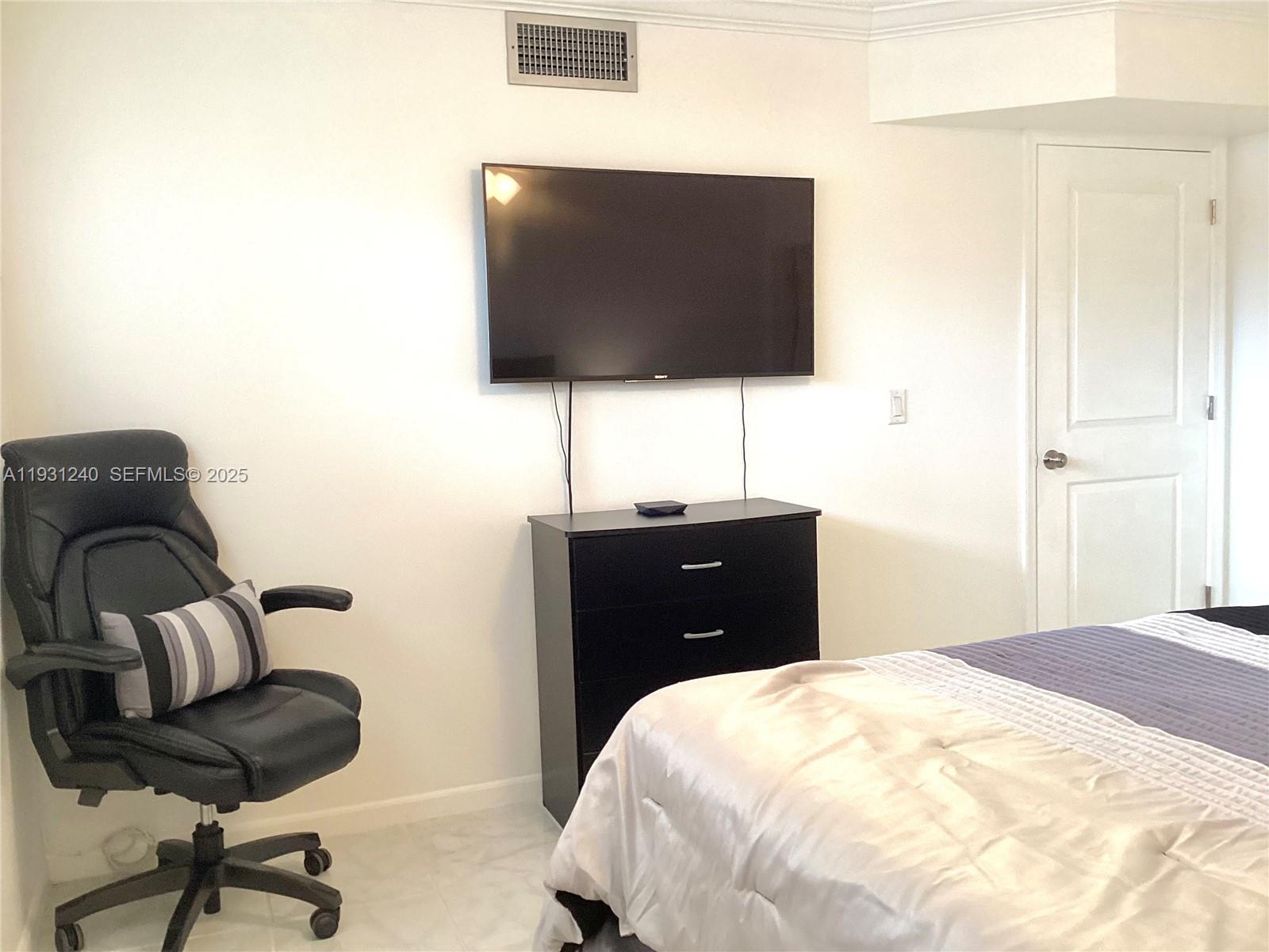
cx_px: 634
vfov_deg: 45.4
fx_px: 1136
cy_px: 476
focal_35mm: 31
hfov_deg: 58.4
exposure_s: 1/50
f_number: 2.4
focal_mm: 3.3
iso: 100
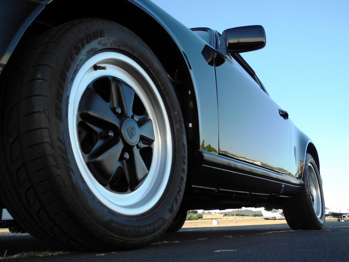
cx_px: 174
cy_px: 131
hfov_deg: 52.6
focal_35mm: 35
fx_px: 353
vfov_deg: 40.7
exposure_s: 1/320
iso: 100
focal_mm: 7.4
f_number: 3.2
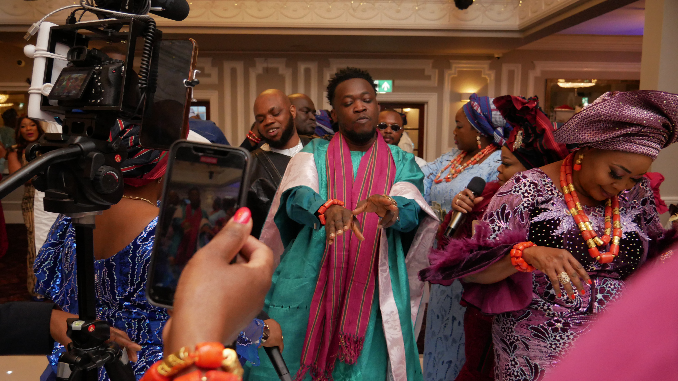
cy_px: 206
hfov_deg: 59.5
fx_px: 593
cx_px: 339
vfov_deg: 35.6
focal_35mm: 33
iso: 1600
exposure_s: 1/160
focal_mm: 15
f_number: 3.7
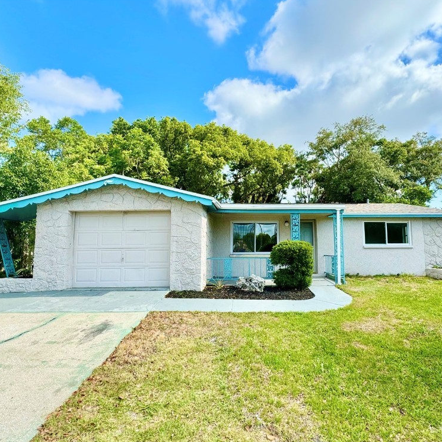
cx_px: 230
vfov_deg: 84.0
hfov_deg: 83.9
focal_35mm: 17
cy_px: 224
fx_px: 246
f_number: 2.2
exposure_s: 1/1094
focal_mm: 2.22
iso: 40
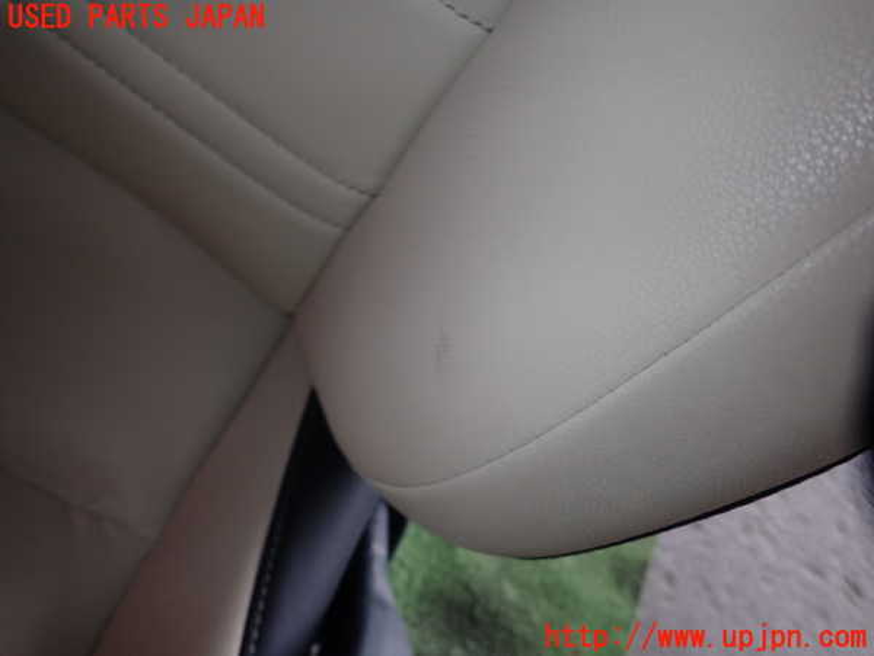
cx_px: 437
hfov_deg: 69.4
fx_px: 631
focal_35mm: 25
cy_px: 328
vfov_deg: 54.9
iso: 200
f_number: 5.6
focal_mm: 4.5
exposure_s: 1/30
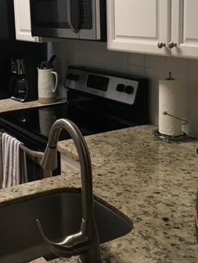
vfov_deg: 34.4
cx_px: 12
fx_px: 419
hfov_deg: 25.6
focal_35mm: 55
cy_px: 73
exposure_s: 1/30
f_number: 2.2
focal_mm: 4.15
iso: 64
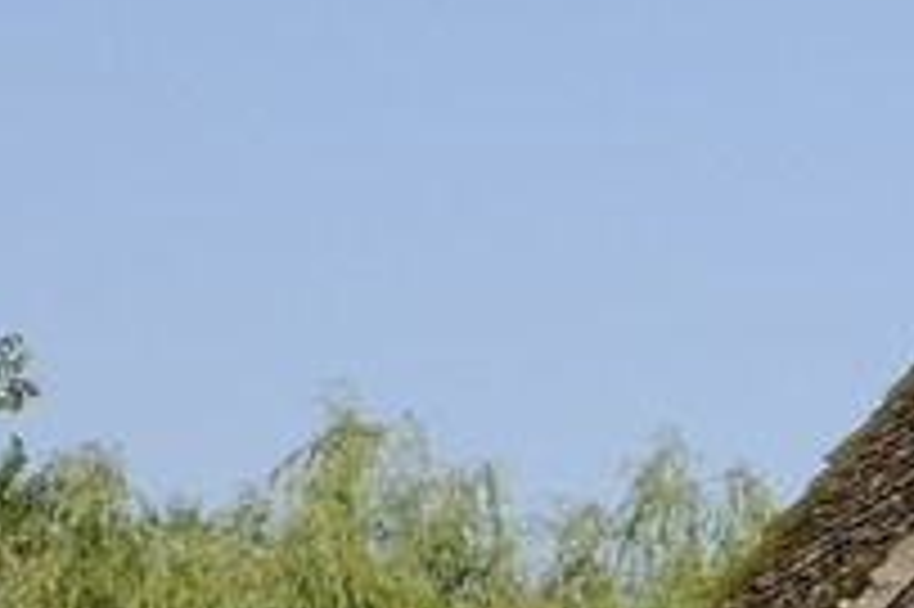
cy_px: 450
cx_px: 3300
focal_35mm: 244
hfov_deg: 7.0
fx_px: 6190
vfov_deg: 5.6
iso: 200
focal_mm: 31
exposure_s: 1/160
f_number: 14
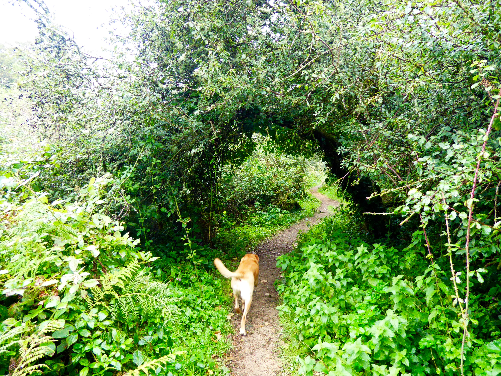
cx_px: 250
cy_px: 188
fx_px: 347
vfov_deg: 56.8
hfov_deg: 71.6
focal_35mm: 24
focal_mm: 4.3
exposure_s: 1/60
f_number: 3.3
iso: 400
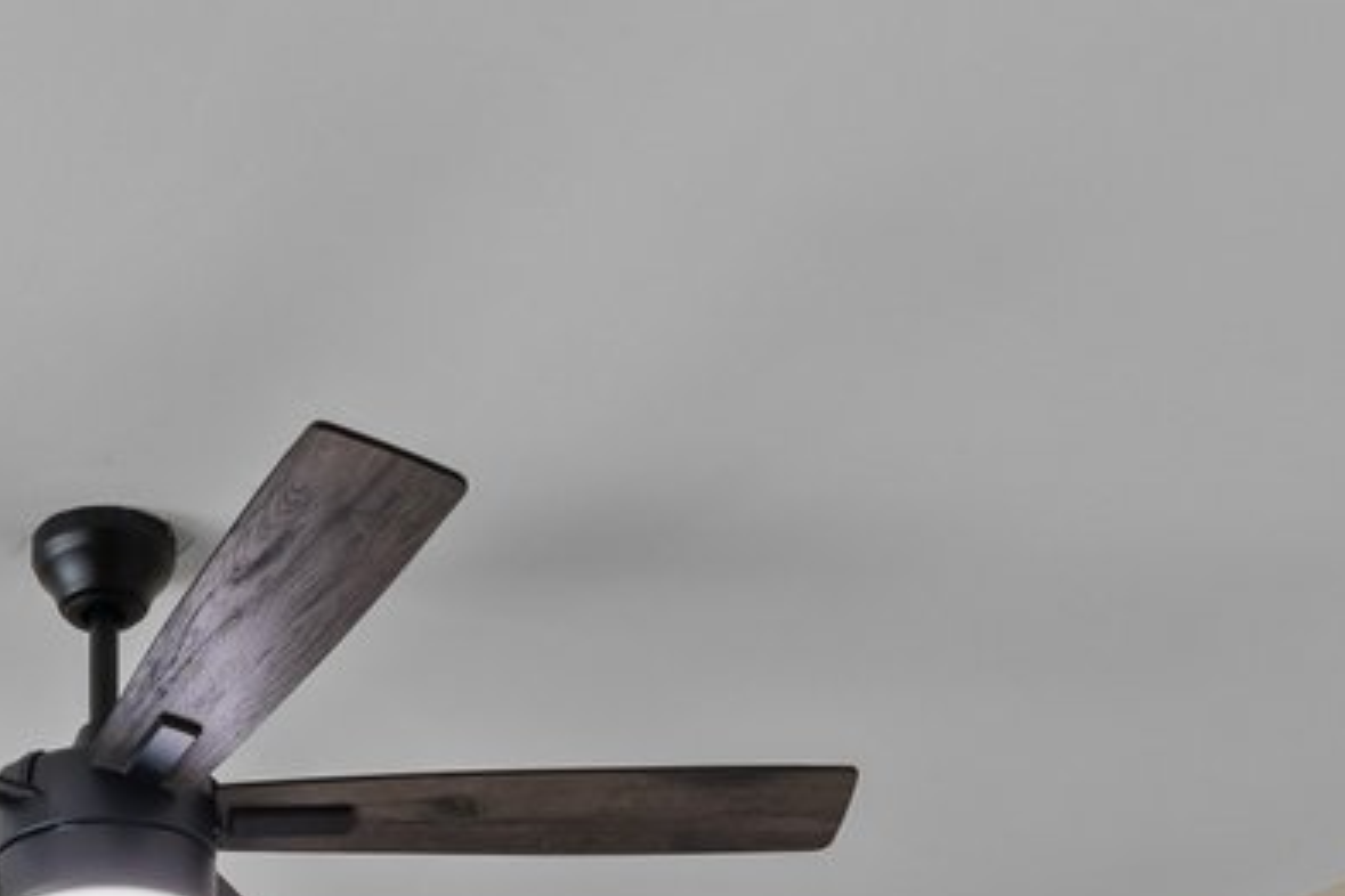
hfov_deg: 26.7
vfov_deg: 14.8
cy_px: 1859
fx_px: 2727
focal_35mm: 73
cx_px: 127
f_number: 9
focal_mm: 14
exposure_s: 1/6
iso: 400
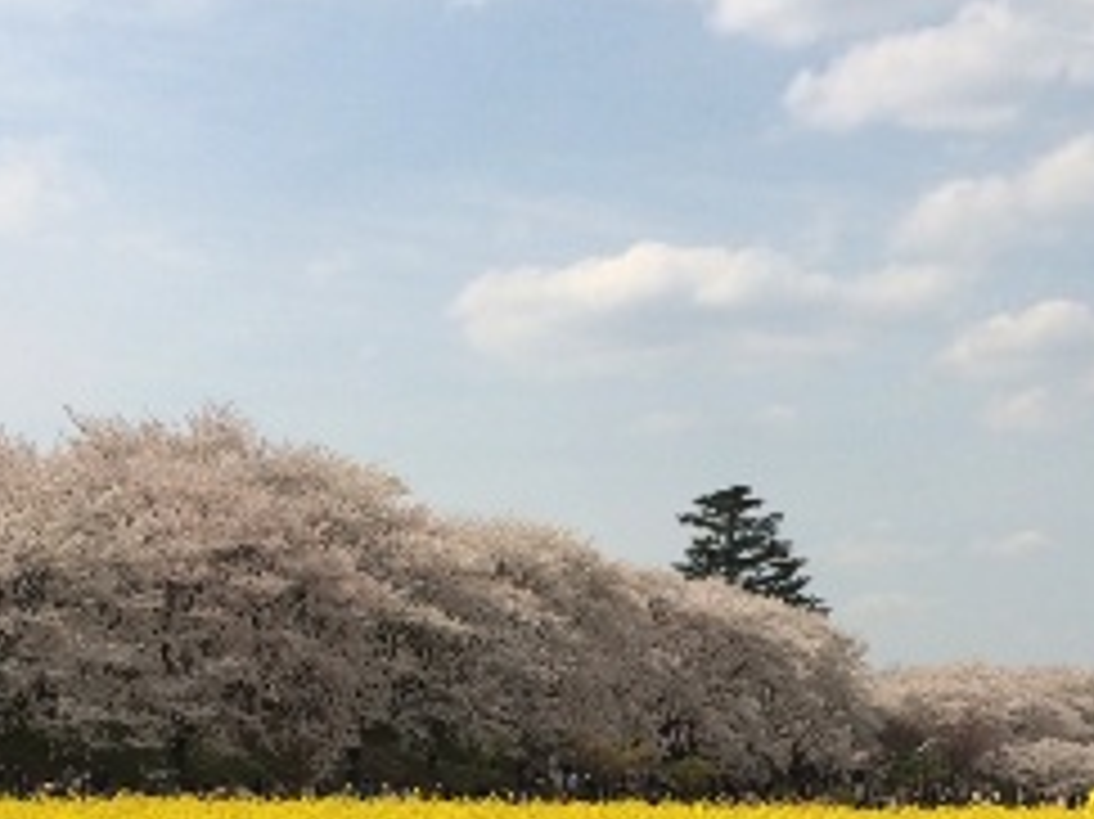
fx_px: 2338
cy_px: 855
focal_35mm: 74
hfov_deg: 26.3
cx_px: 684
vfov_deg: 19.2
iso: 40
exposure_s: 1/3731
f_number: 2.2
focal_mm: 4.12
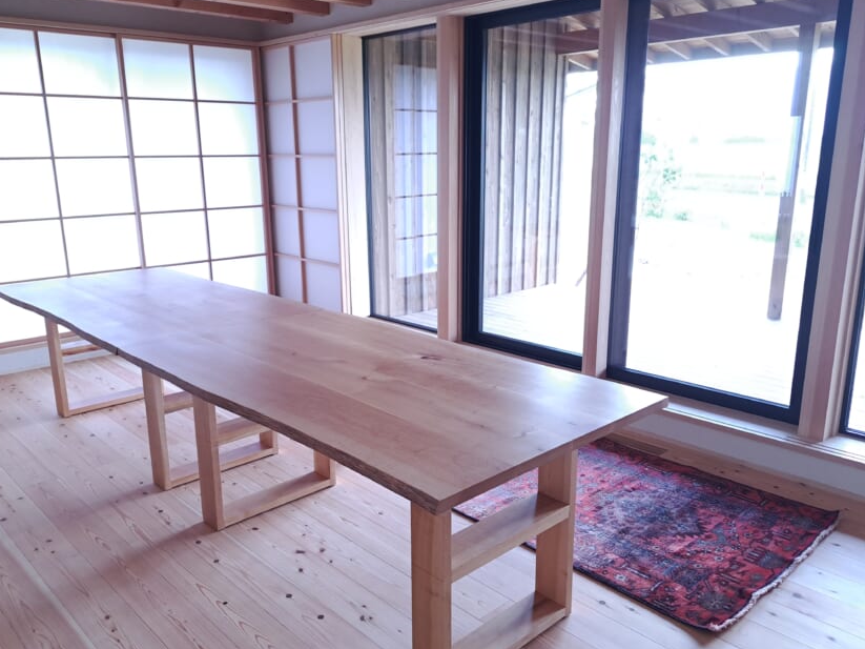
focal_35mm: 28
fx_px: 700
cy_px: 340
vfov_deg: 49.7
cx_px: 429
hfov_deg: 63.5
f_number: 1.8
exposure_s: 1/90
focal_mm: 5.23
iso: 250
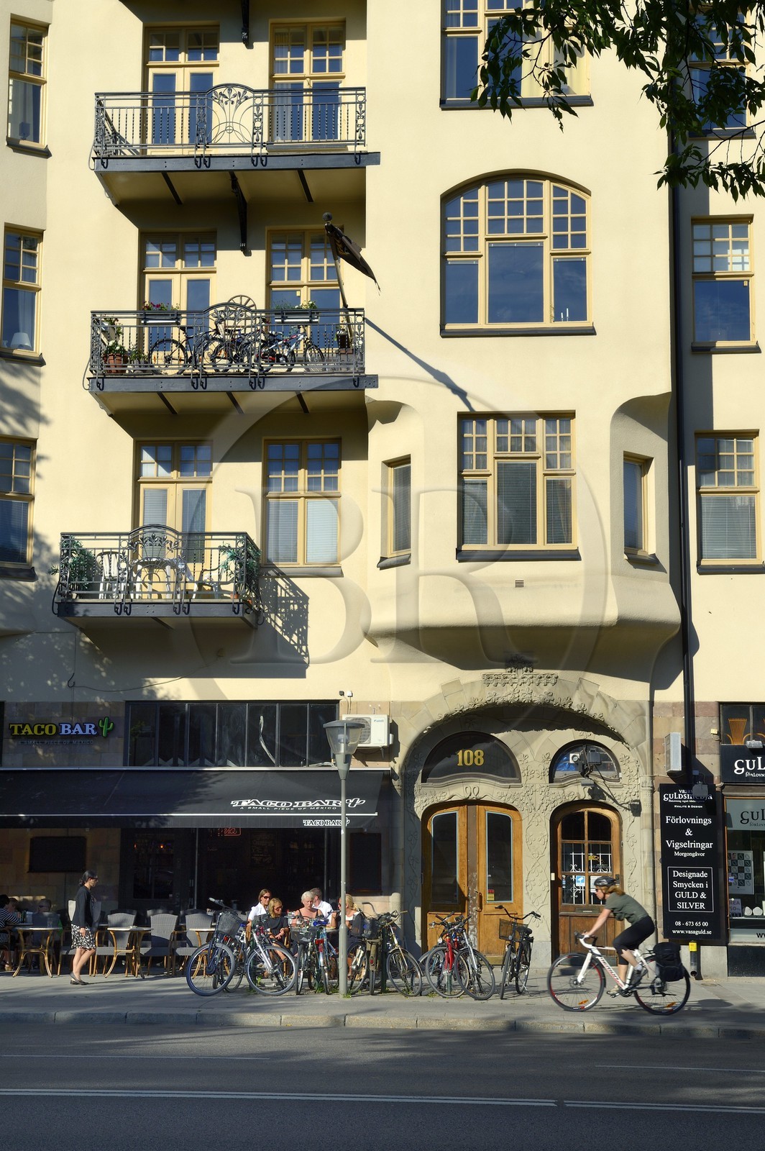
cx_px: 382
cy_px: 576
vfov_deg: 36.3
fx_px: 1756
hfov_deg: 24.6
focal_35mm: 55
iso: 200
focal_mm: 55
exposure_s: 1/250
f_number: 13
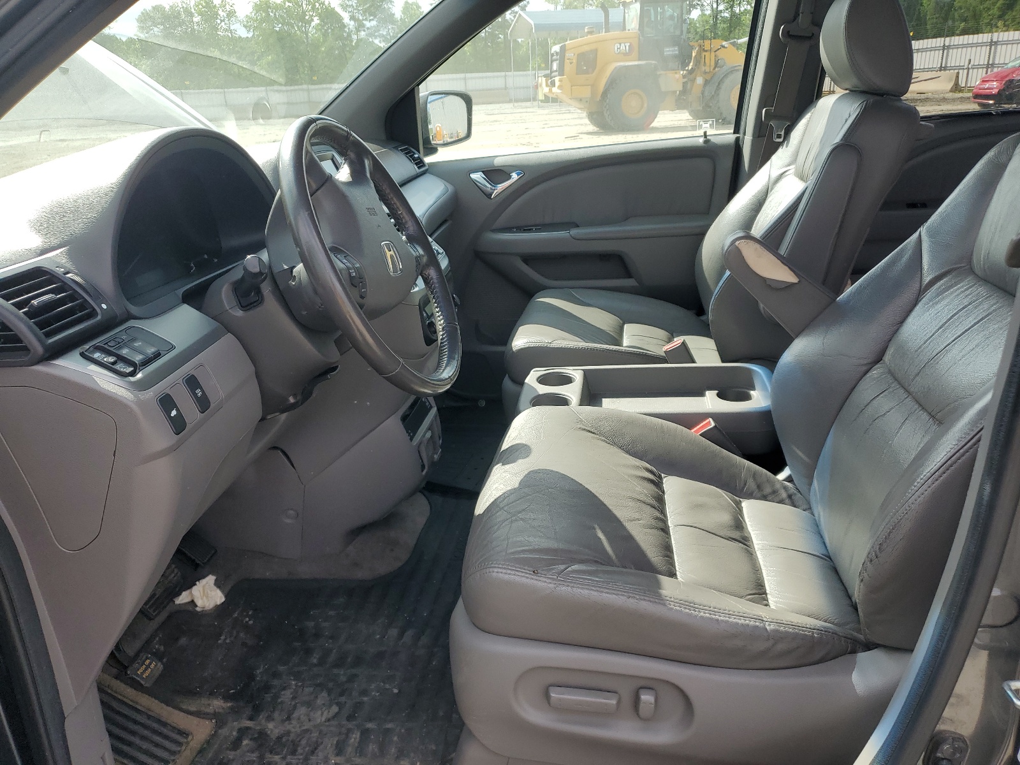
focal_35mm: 26
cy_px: 382
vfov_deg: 53.1
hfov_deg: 67.3
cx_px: 510
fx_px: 766
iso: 50
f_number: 1.5
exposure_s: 1/1000
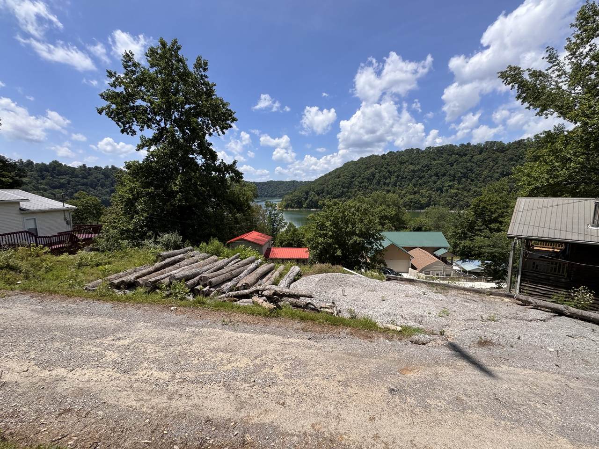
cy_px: 224
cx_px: 300
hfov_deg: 102.1
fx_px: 242
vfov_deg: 85.7
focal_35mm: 14
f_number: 2.2
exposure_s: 1/1927
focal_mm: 2.22
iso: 40
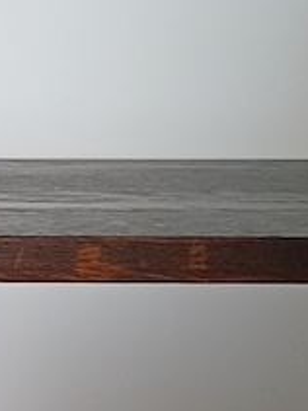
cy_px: 481
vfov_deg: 12.7
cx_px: 39
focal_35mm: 152
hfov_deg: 9.7
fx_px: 1805
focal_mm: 4.65
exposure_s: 1/50
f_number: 1.8
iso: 320
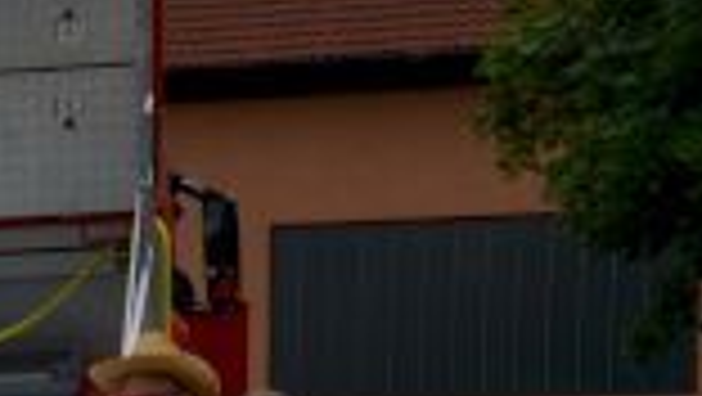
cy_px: 963
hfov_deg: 11.1
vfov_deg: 6.3
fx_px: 3409
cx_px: -459
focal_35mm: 183
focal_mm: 28
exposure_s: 1/320
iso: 100
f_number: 9
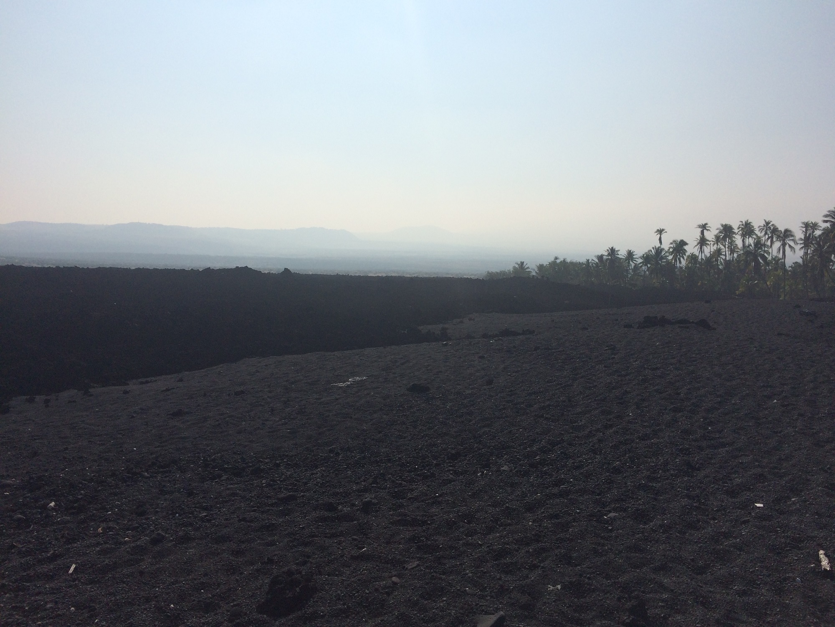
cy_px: 314
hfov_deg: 61.7
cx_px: 418
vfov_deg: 48.2
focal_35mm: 29
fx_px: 700
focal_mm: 4.15
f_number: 2.2
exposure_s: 1/10309
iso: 40
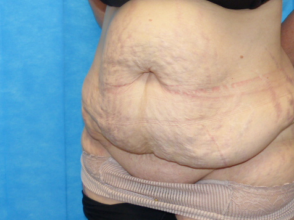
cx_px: 160
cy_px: 92
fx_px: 365
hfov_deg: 43.8
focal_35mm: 43
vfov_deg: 33.5
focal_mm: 5.8
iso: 400
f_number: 2.8
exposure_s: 1/100
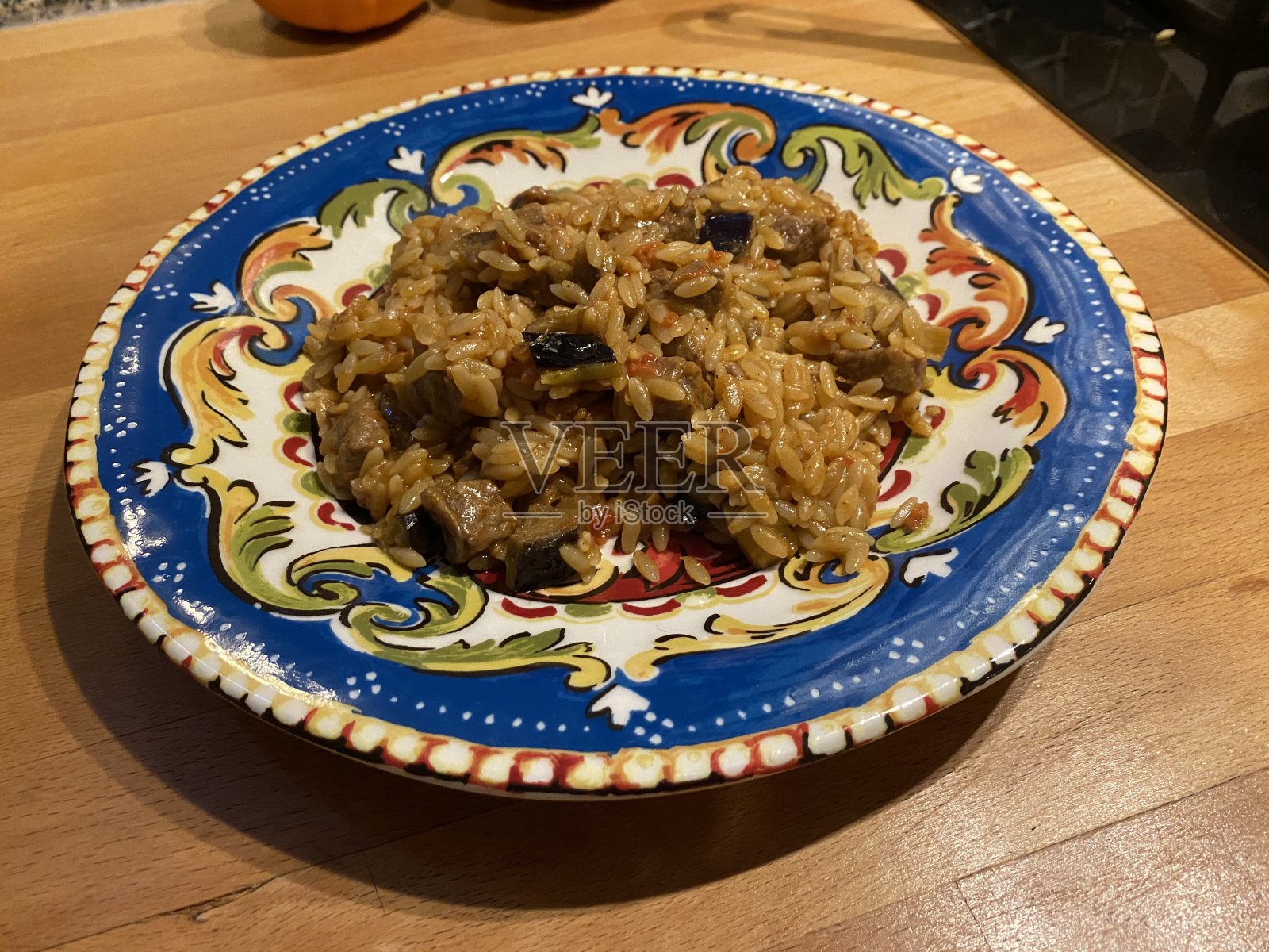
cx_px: 634
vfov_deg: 53.1
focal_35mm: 26
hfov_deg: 67.3
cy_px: 476
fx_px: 953
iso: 500
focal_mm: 4.25
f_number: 1.8
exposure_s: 1/50
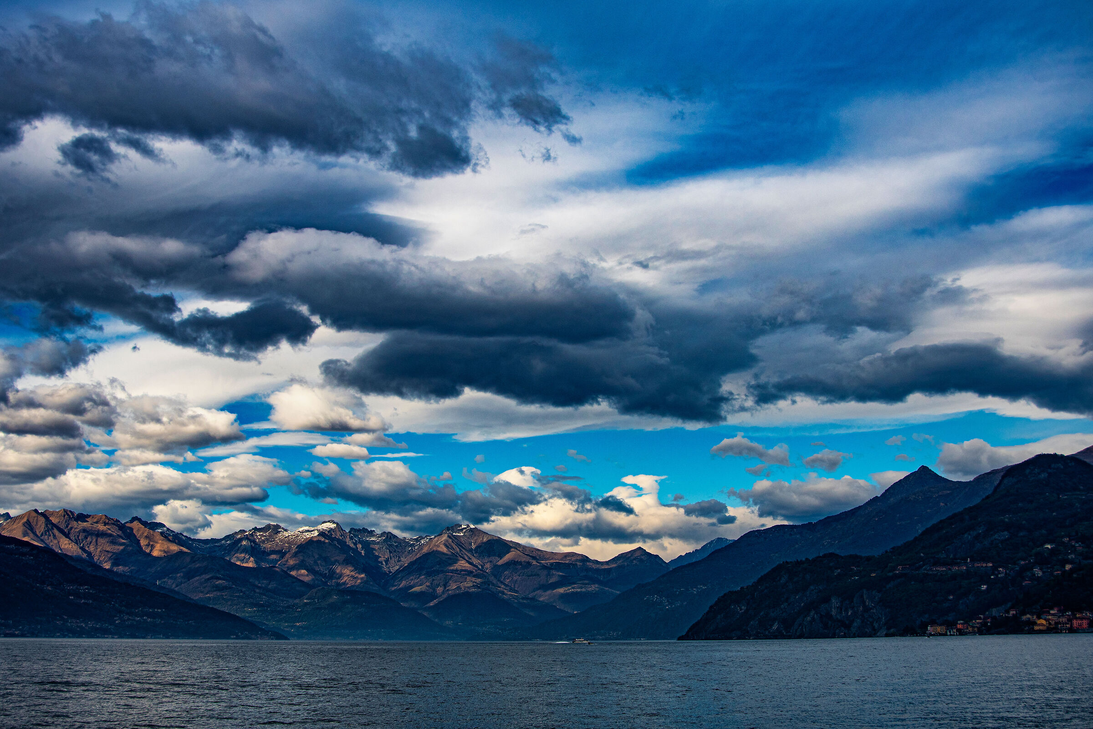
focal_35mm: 44
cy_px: 364
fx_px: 1321
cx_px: 546
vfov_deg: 30.8
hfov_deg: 45.0
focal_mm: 29
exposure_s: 1/1000
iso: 110
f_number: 5.6
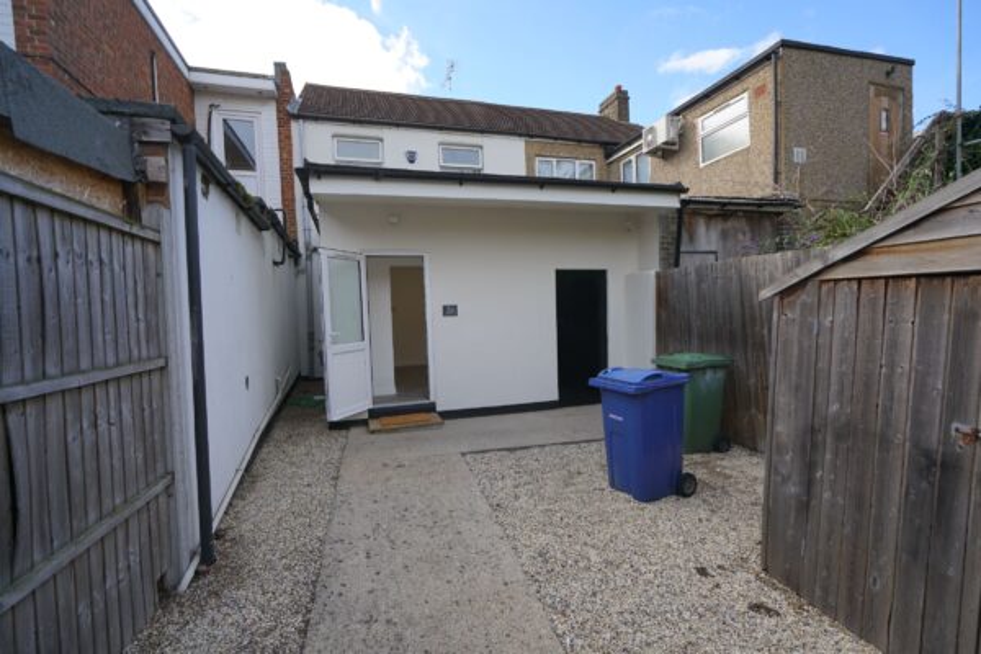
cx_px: 490
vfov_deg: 73.7
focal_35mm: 16
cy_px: 327
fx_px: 436
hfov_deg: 96.7
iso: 100
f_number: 4.5
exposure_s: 1/250
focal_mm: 16
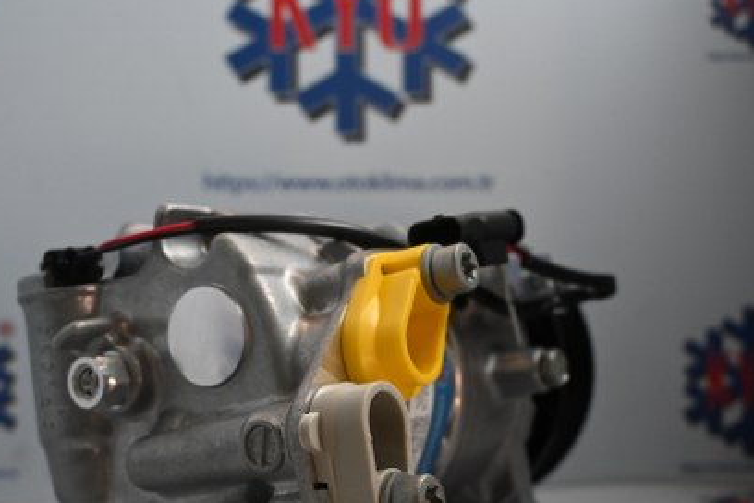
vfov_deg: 26.4
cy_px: 357
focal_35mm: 51
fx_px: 1063
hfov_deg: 39.1
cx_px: 351
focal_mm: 23
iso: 800
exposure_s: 1/125
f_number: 4.2
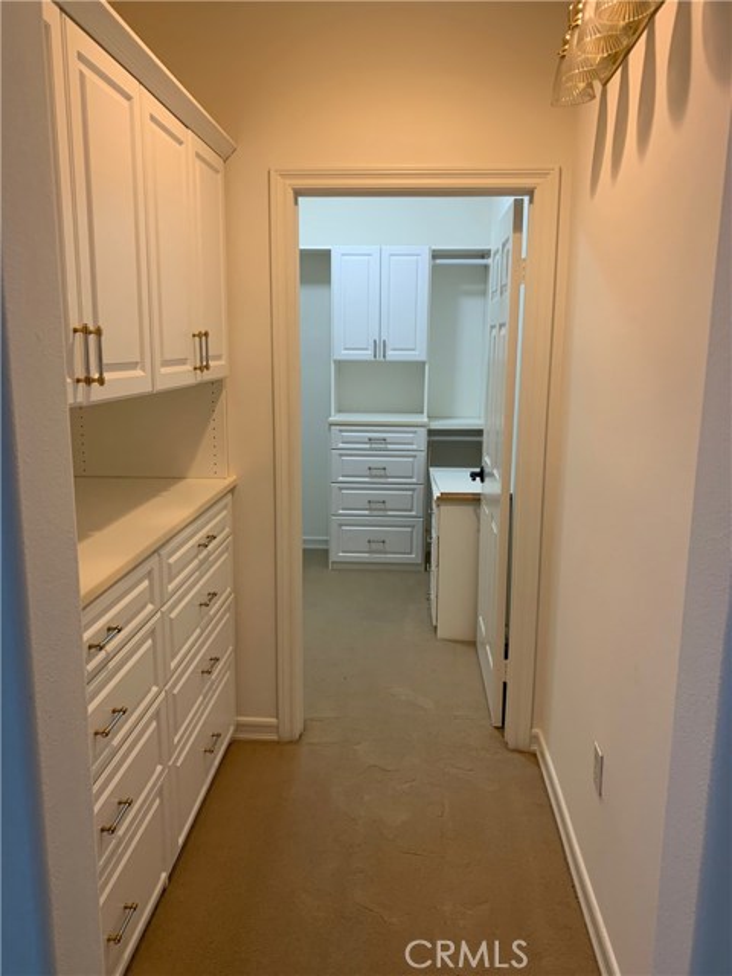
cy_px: 488
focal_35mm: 26
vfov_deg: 67.3
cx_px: 366
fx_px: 733
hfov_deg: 53.1
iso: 160
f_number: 1.8
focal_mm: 4.25
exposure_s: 1/60
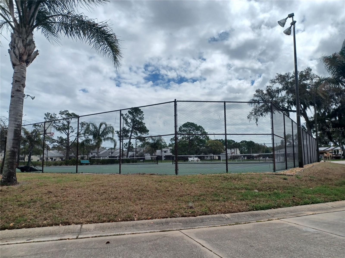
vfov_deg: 54.9
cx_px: 172
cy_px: 129
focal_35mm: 25
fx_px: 249
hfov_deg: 69.4
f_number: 1.8
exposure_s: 1/1120
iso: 32
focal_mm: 4.6
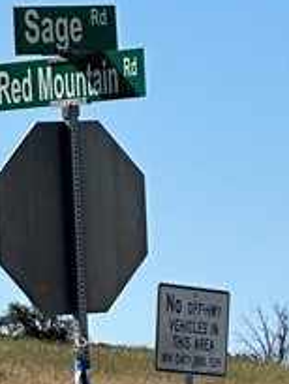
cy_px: 281
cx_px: 176
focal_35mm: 385
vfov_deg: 5.1
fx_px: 4281
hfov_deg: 3.9
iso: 32
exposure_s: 1/1167
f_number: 2.8
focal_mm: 9
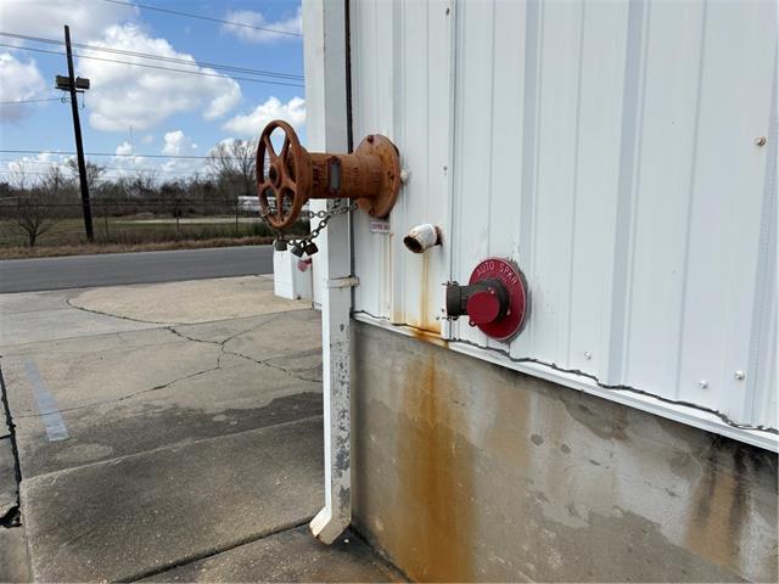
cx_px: 390
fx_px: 585
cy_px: 292
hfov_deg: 67.3
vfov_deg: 53.1
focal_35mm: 26
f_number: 1.6
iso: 50
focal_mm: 5.96
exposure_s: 1/3831
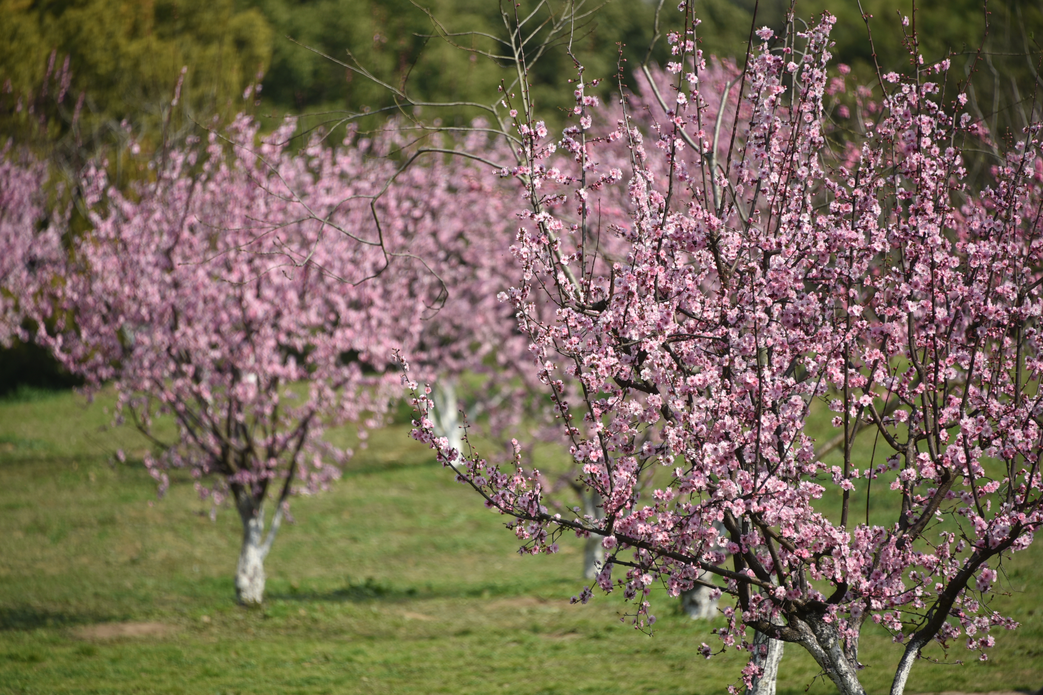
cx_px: 522
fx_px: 8691
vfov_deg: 4.6
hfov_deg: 6.9
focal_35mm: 300
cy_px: 348
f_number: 5.6
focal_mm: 300
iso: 250
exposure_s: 1/1000
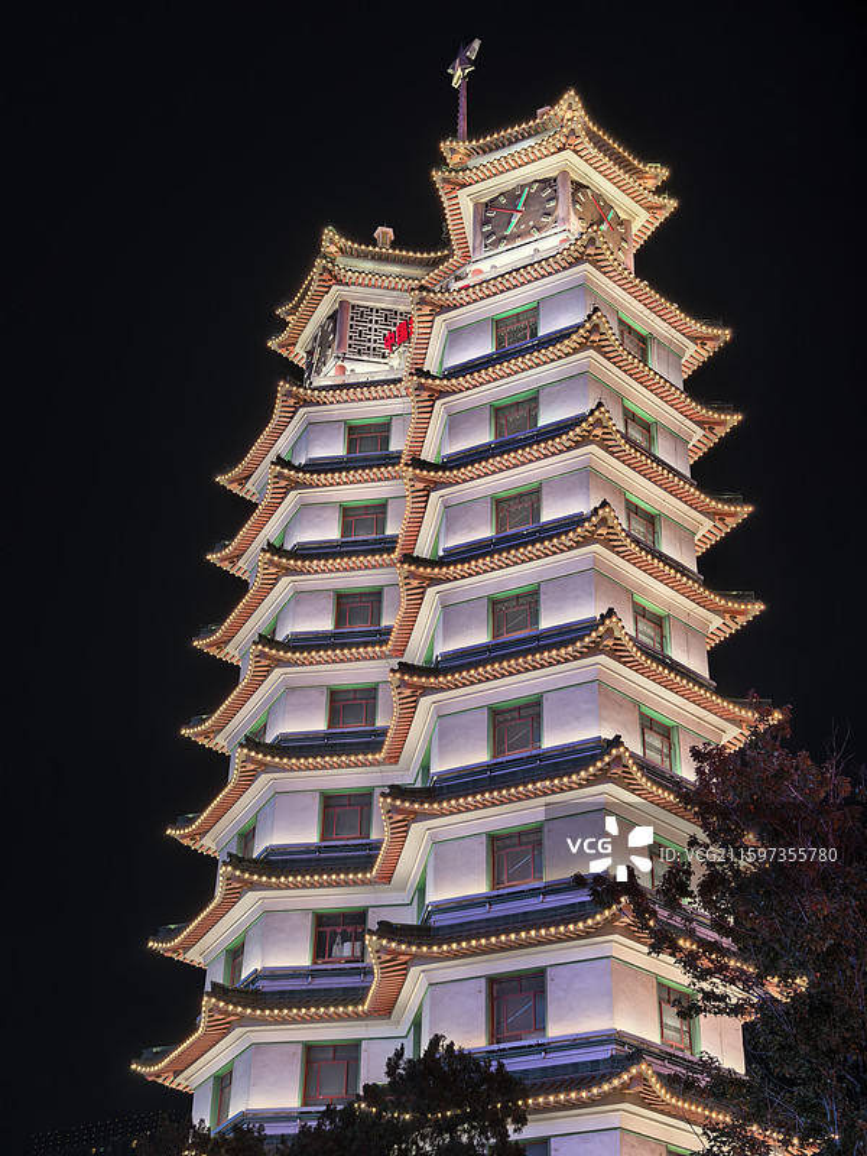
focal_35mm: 48
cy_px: 578
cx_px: 434
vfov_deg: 39.7
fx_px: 1603
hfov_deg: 30.3
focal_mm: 6.98
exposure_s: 1/100
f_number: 1.4
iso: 64
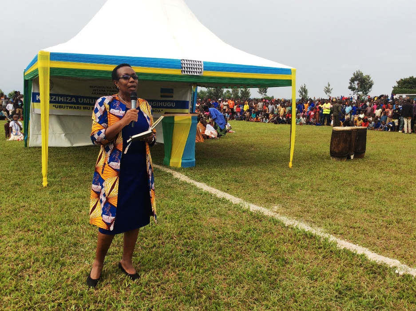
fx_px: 384
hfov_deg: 56.9
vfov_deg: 44.1
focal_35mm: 32
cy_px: 156
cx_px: 208
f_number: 2.4
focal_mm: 3.3
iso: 32
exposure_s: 1/817
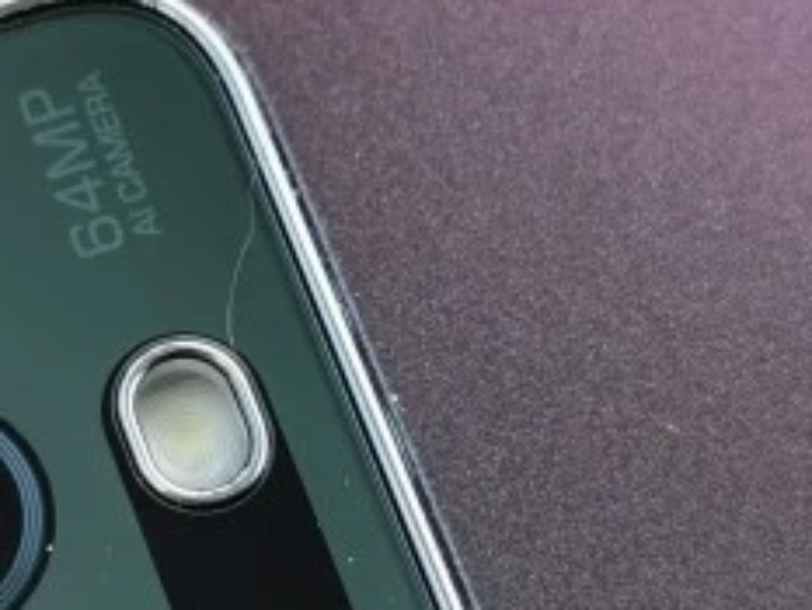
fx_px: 3145
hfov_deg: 14.7
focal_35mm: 134
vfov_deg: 11.1
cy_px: 383
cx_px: 199
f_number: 1.6
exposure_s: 1/461
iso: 50
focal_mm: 5.56
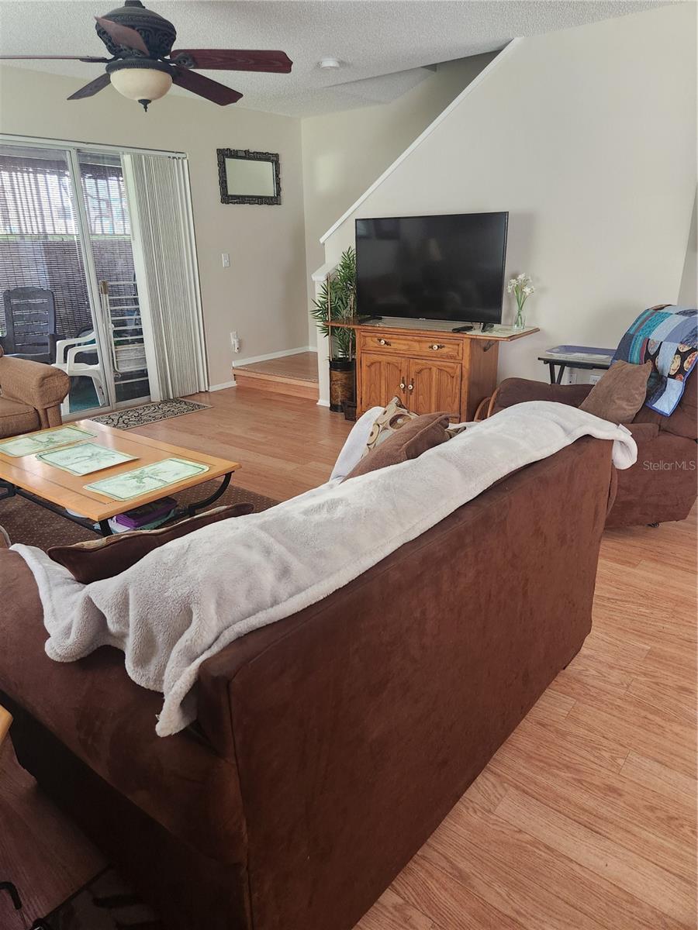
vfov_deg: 73.9
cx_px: 349
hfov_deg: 58.9
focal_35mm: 23
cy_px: 465
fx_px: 618
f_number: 1.8
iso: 500
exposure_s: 1/120
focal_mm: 5.4
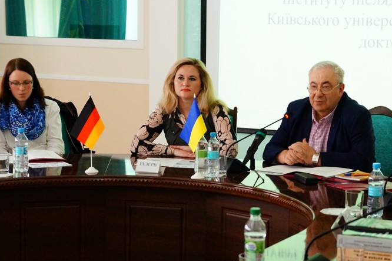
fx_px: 879
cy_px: 141
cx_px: 231
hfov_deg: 25.1
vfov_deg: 16.9
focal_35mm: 81
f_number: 4.5
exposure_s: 1/60
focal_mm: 35
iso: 2000
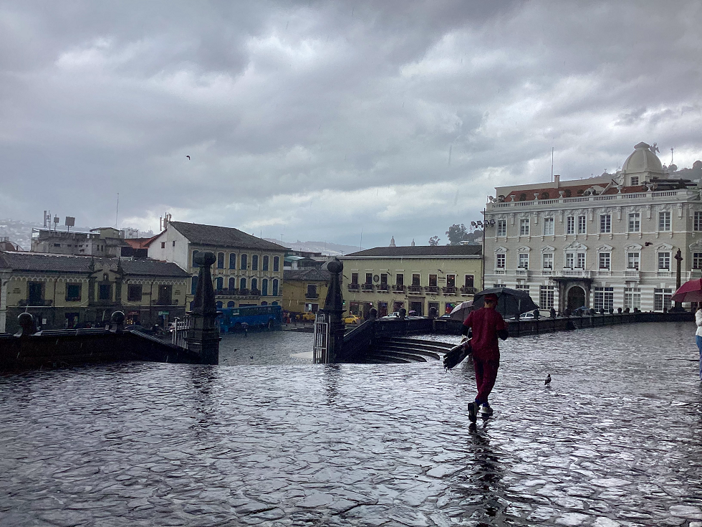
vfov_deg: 45.4
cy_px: 264
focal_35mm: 31
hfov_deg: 58.4
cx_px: 351
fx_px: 629
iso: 25
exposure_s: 1/754
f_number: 2.4
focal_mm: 3.3
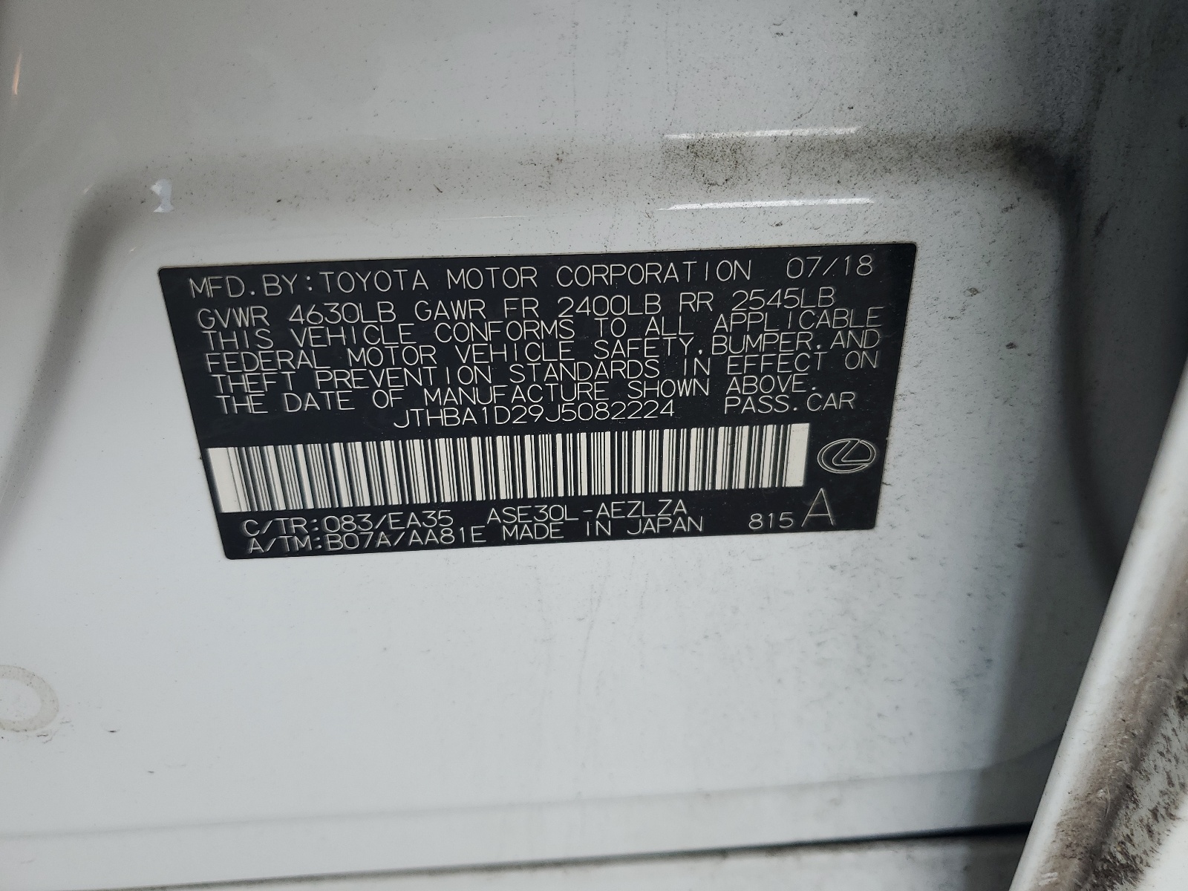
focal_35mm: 26
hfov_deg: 67.3
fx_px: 892
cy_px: 446
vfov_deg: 53.1
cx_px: 594
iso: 50
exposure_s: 1/250
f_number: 1.5
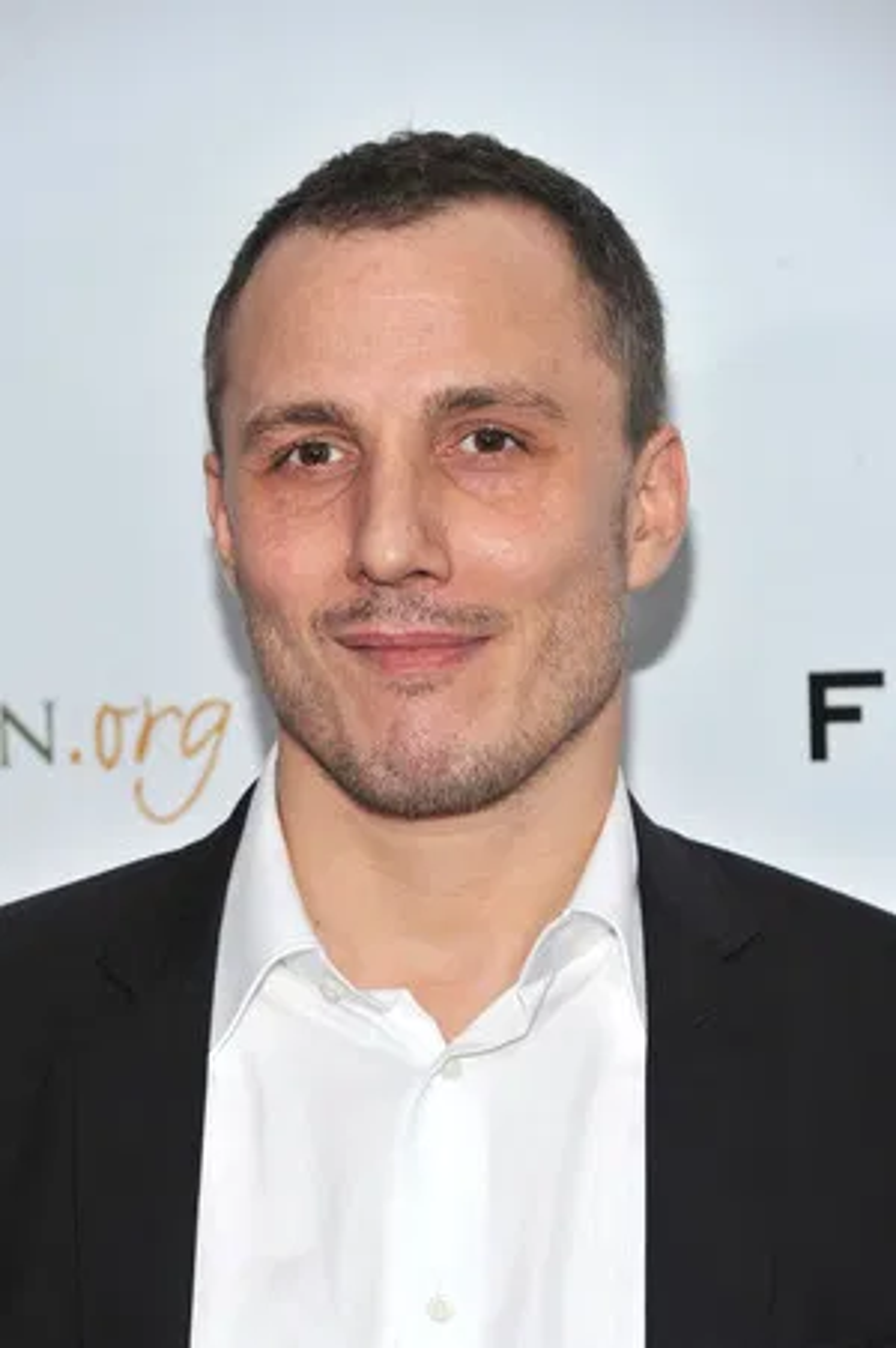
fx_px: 5608
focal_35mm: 150
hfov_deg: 9.1
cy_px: 674
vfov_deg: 13.7
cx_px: 448
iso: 320
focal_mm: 150
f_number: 7.1
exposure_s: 1/160
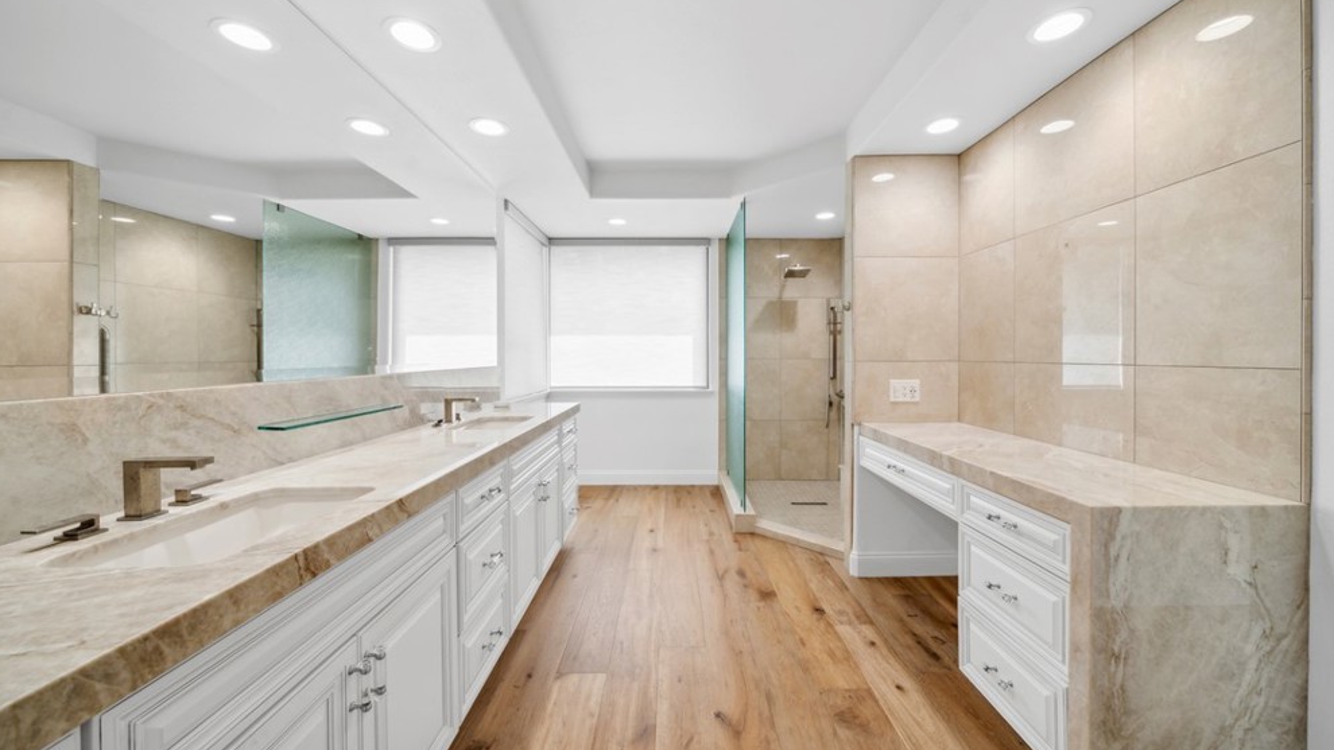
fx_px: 460
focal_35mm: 13
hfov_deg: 110.8
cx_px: 678
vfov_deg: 78.4
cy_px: 356
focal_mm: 12
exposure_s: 1/50
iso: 400
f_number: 8
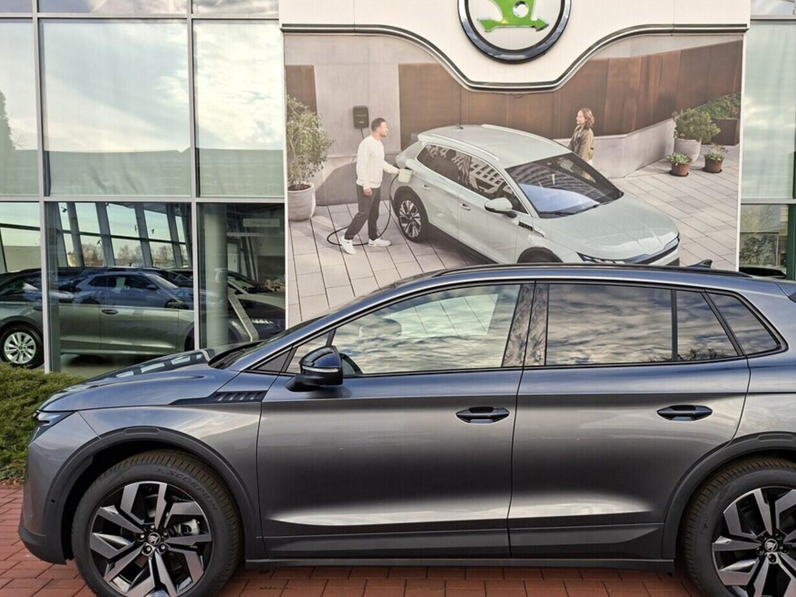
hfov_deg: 65.0
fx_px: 621
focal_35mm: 27
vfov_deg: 51.3
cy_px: 318
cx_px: 456
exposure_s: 1/253
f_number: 1.8
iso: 50
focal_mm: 5.54
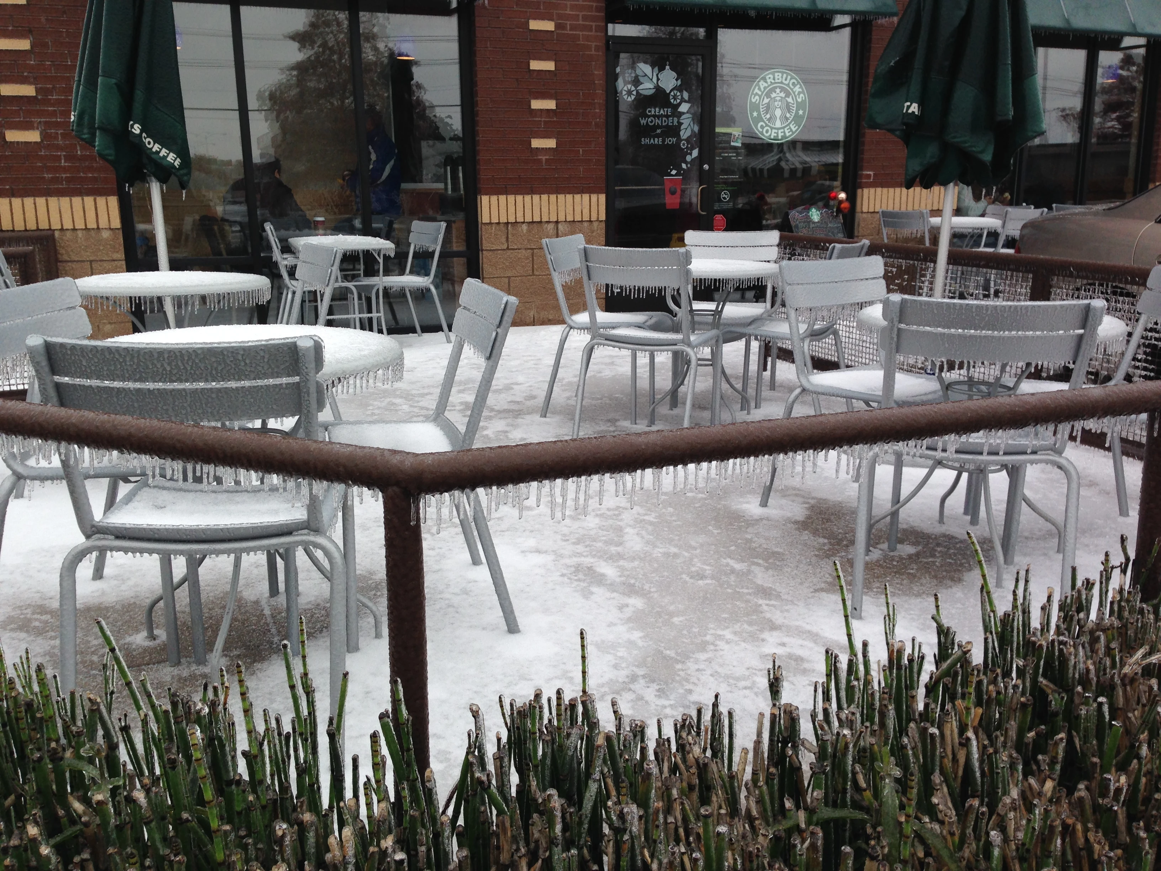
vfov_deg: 42.9
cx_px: 580
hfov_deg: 55.4
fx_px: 1107
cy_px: 436
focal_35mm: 33
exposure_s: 1/337
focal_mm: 4.12
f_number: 2.4
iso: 50
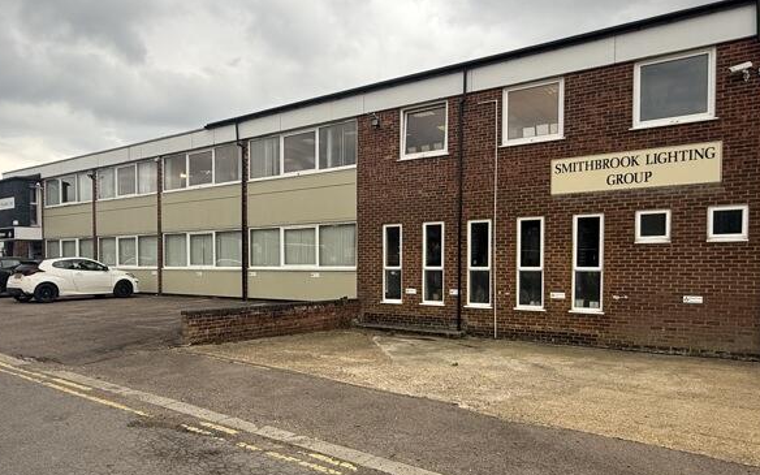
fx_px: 539
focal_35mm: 26
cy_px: 284
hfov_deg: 70.3
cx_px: 355
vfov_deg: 47.3
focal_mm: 2.22
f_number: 2.2
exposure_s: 1/99
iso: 50
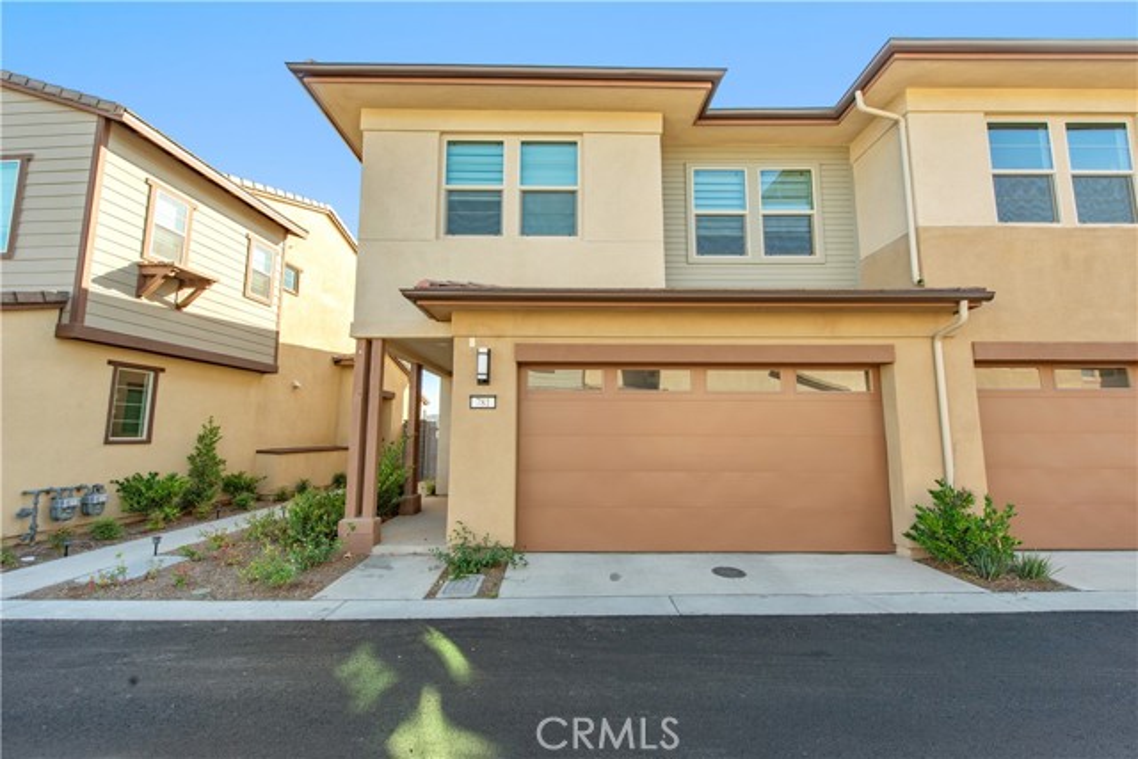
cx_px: 569
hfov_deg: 104.2
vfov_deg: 81.2
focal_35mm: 14
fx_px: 443
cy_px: 380
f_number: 8
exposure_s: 1/250
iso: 280
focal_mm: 14
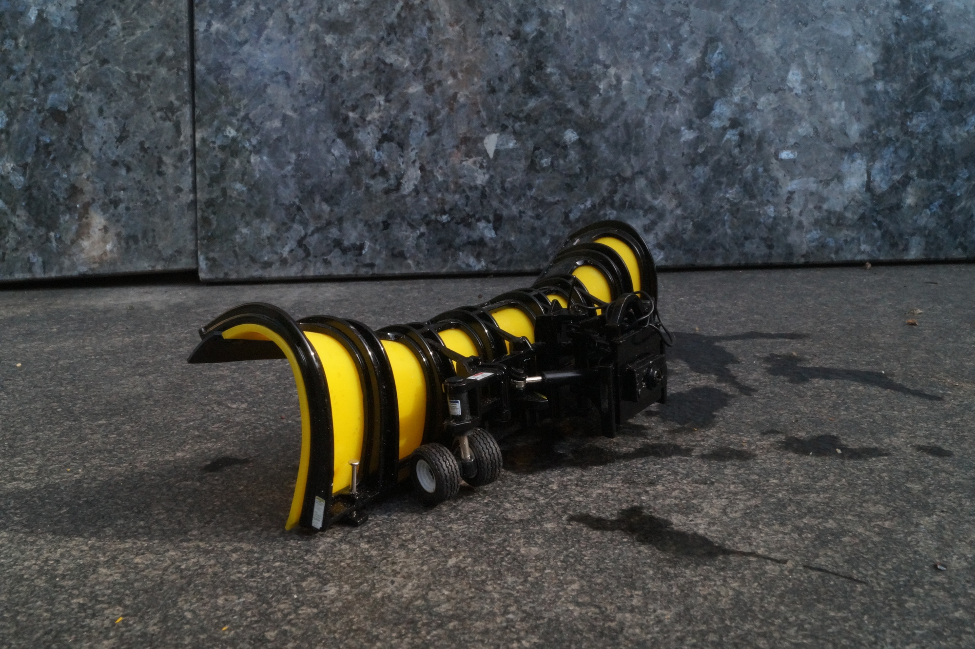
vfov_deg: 36.8
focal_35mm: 36
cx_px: 488
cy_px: 324
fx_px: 974
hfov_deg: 53.2
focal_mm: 24
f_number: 22
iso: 1600
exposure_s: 1/60
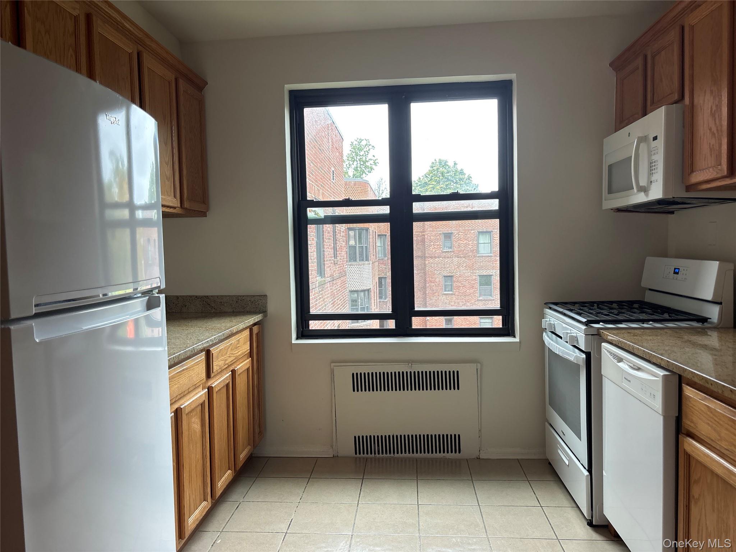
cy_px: 276
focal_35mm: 26
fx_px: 553
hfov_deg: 67.3
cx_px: 368
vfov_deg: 53.1
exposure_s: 1/121
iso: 100
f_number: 1.6
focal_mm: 5.96
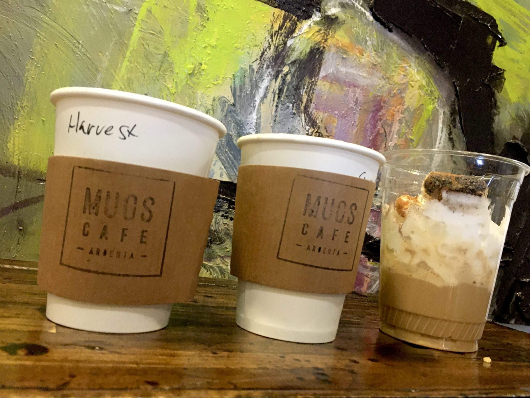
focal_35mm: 29
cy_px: 199
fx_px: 444
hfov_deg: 61.7
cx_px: 265
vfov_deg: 48.2
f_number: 2.2
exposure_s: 1/15
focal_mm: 4.15
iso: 250
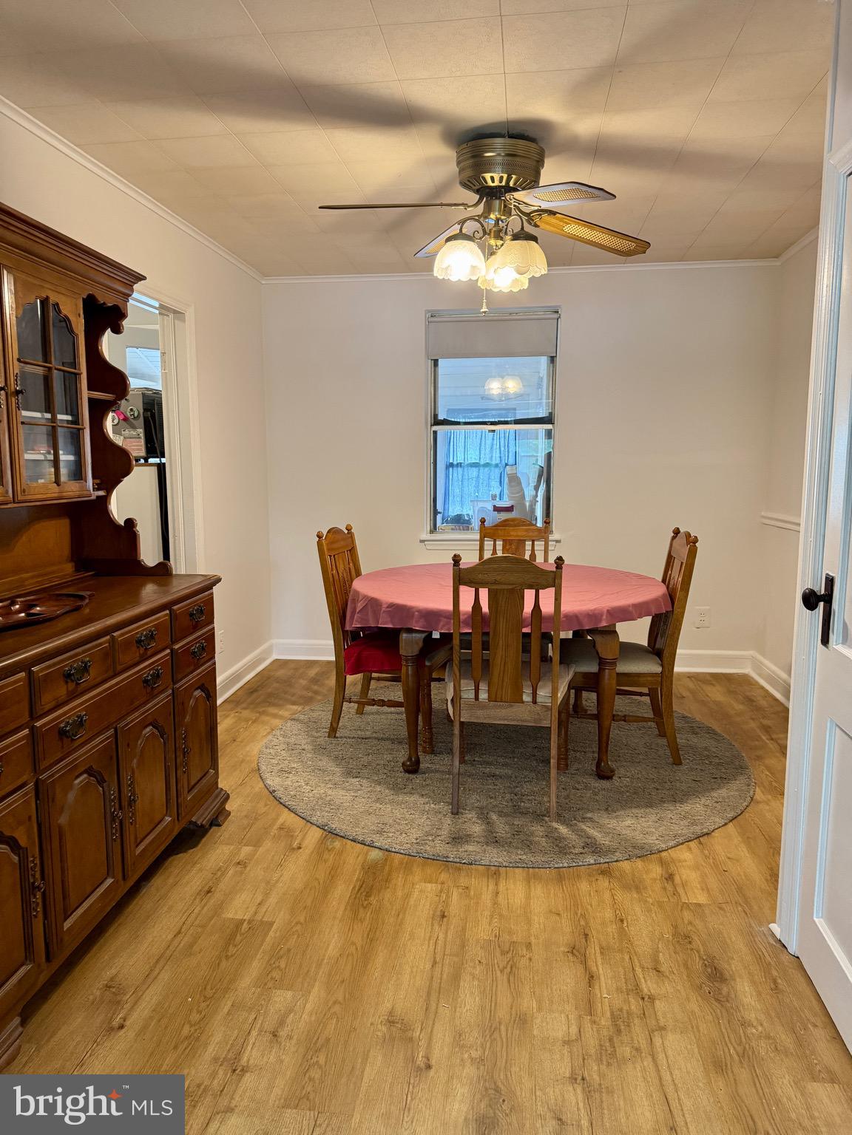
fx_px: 788
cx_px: 426
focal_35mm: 24
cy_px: 568
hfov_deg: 56.8
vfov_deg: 71.6
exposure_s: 1/60
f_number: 1.78
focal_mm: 6.76
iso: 400
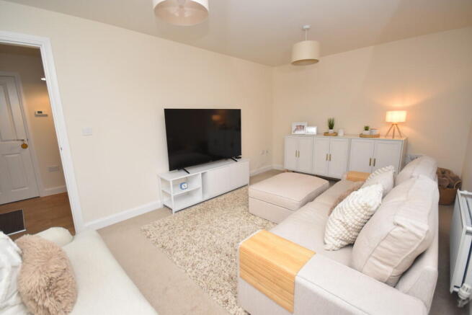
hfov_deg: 100.4
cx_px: 236
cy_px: 158
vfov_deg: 77.4
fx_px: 197
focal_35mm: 15
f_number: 4
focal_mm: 10
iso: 800
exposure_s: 1/125
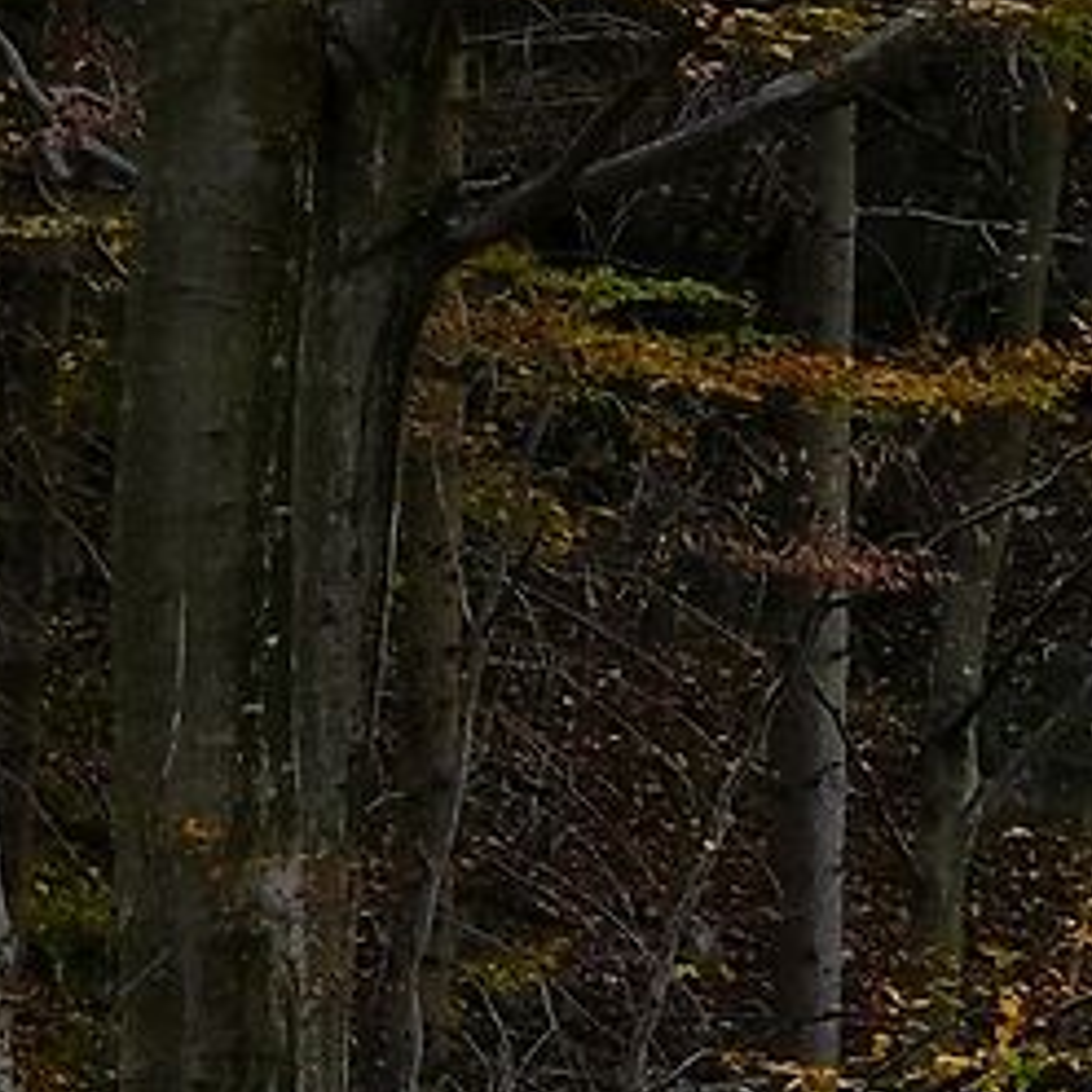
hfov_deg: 2.1
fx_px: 29052
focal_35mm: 814
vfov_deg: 2.2
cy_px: 1136
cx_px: 2646
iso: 1250
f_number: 5.6
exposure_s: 1/200
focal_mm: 66
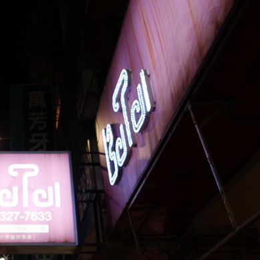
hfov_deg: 32.4
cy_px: 176
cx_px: 10
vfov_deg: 34.3
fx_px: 416
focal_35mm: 49
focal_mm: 10.4
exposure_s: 1/125
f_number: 1.8
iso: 320
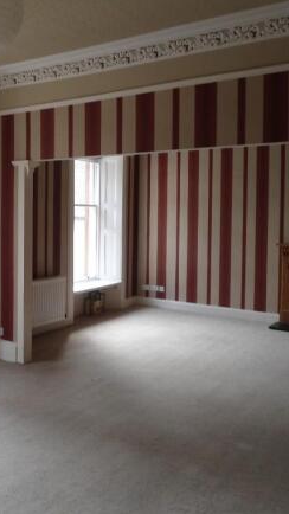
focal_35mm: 38
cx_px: 48
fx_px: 518
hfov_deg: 30.2
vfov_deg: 52.8
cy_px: 258
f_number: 2.8
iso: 80
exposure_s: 1/50
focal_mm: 4.7
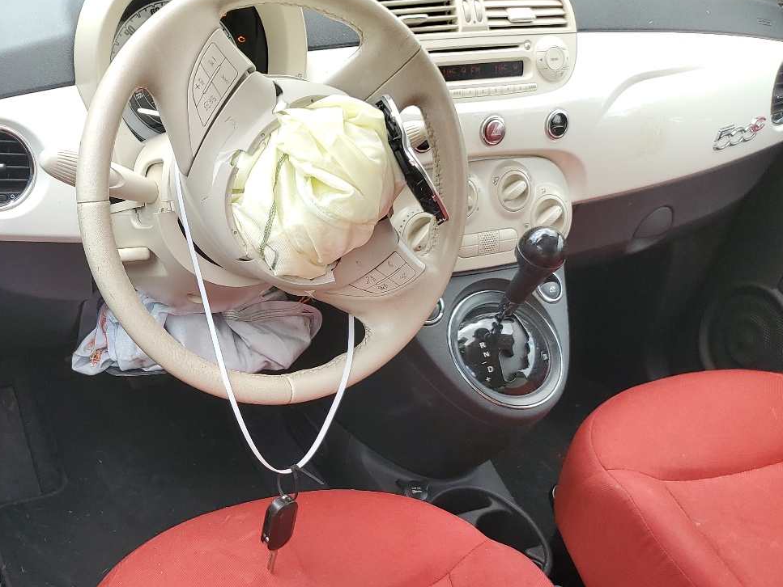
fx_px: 973
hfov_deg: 42.9
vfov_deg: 33.0
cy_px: 439
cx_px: 226
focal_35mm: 43
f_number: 1.5
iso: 50
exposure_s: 1/286
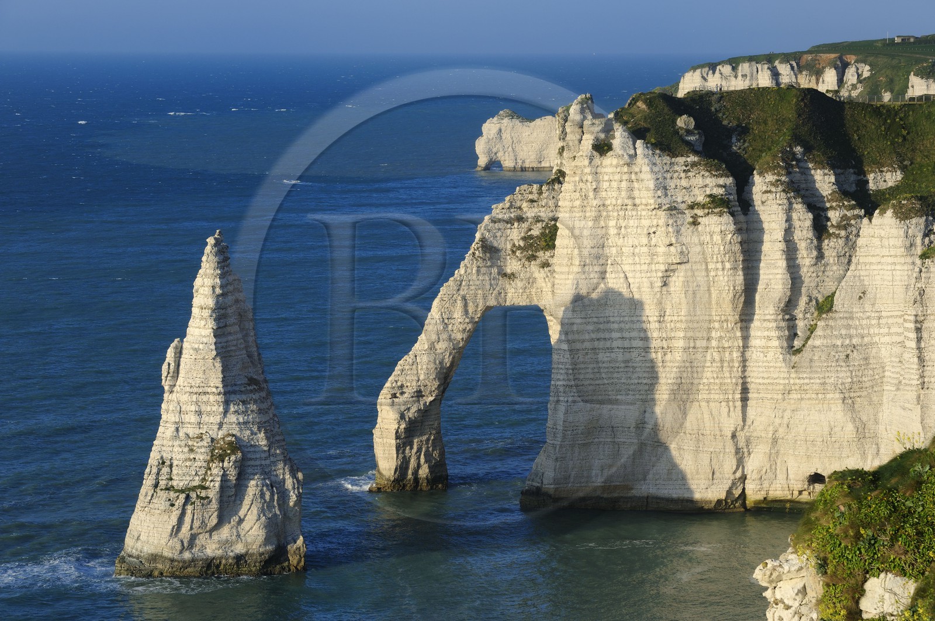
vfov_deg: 13.0
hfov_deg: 19.5
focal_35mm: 105
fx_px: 2724
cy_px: 310
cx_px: 468
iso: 200
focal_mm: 105
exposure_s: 1/250
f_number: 8
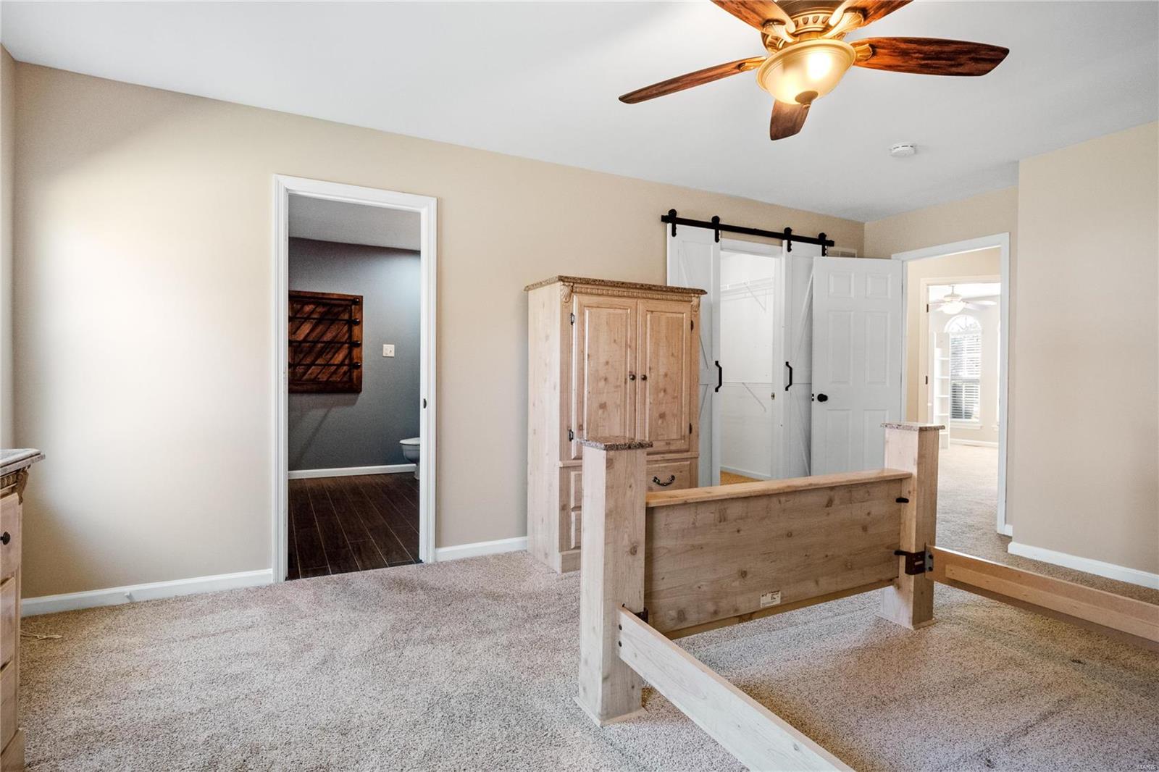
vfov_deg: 67.4
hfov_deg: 90.0
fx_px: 579
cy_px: 386
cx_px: 580
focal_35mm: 18
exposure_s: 1/25
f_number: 8
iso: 400
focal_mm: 9
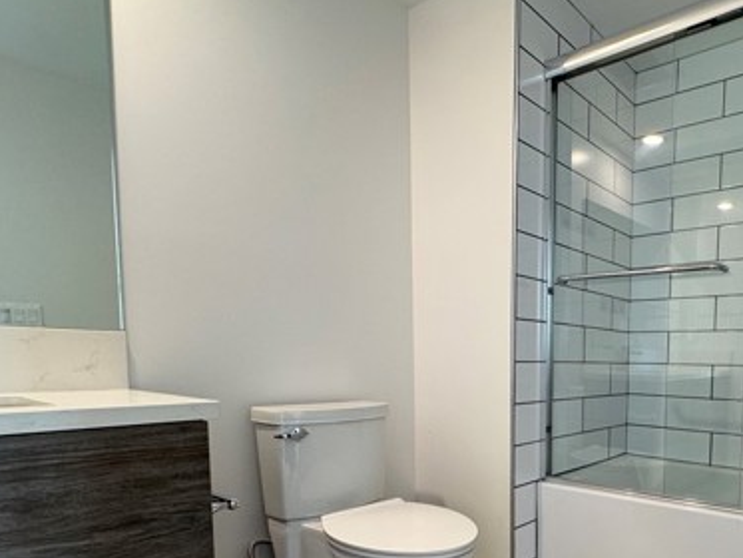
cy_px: 405
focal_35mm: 24
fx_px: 515
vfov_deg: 54.7
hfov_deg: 65.5
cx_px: 588
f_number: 2.2
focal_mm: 2.22
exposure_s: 1/60
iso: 160
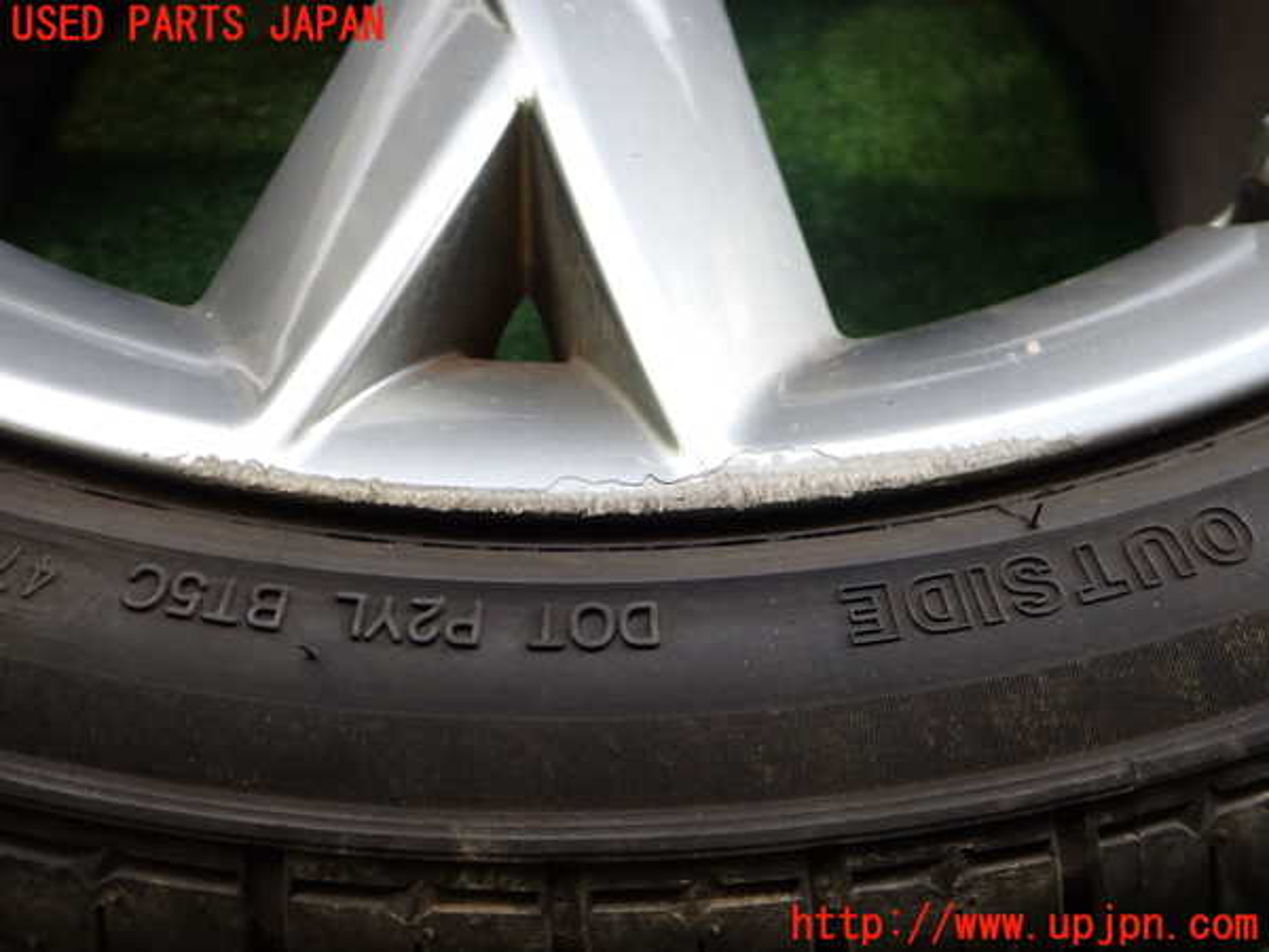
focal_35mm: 30
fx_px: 1100
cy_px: 476
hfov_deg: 60.0
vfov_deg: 46.8
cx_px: 634
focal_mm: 5.4
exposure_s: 1/80
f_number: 2.3
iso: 200
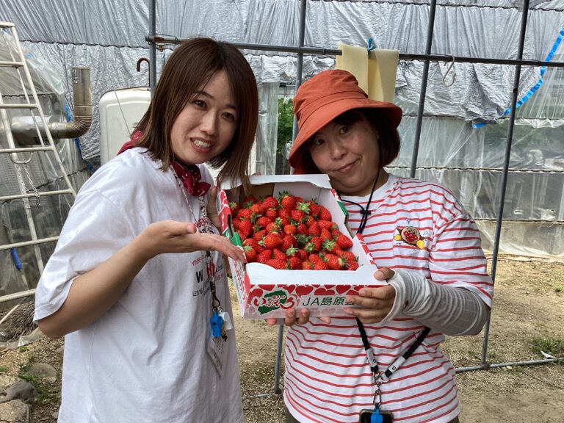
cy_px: 212
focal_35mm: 31
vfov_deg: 45.4
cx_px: 282
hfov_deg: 58.4
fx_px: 505
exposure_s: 1/608
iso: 25
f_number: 2.4
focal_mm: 3.3
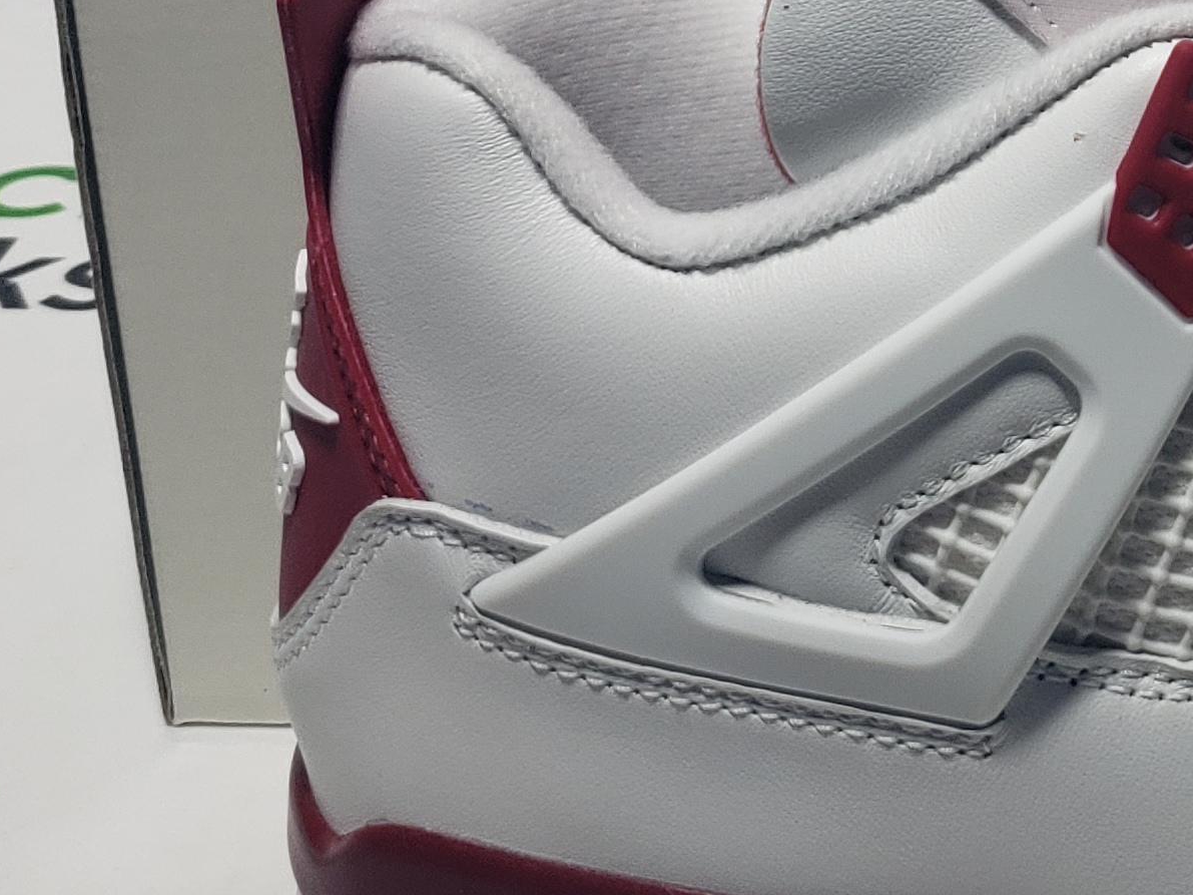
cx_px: 1401
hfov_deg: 20.9
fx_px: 3033
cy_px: -59
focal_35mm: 88
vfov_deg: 16.3
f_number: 1.5
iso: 50
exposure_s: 1/543
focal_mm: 4.3
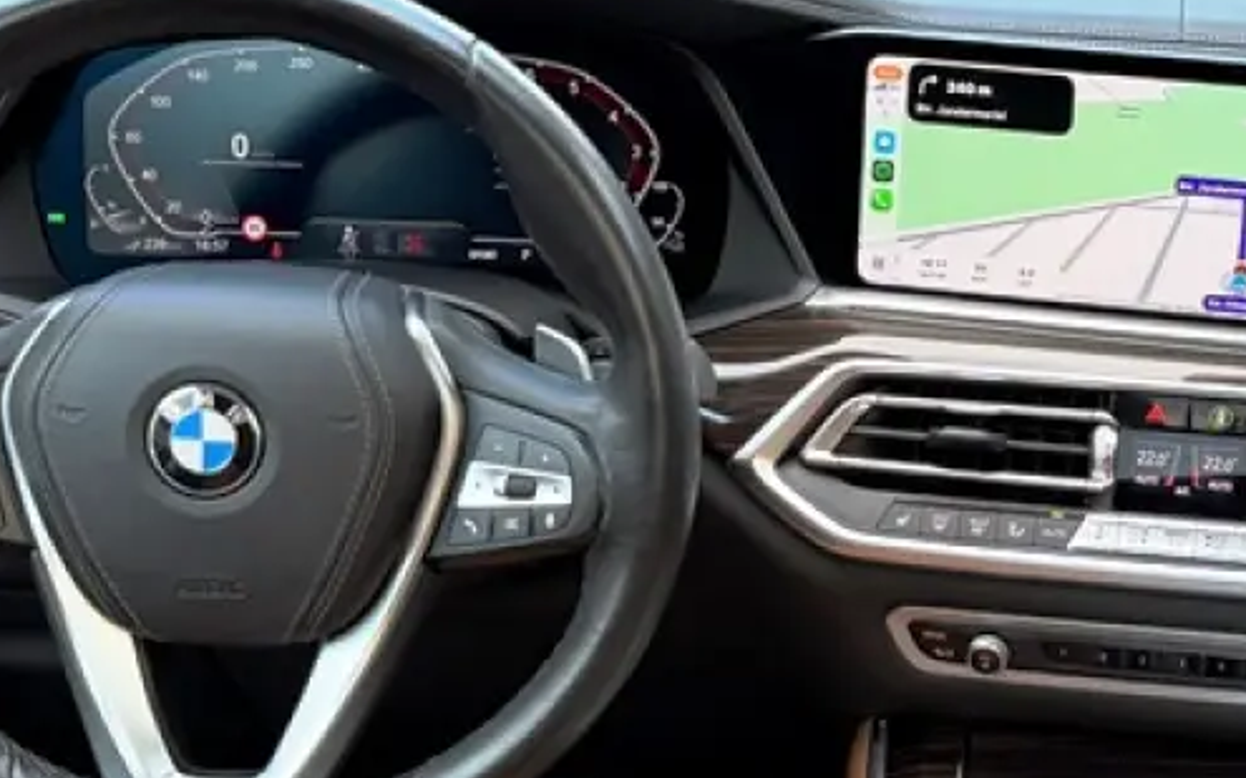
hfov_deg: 26.6
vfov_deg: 17.5
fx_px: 2512
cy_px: 546
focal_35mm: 74
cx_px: 1198
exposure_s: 1/61
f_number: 1.78
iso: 200
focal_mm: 6.76
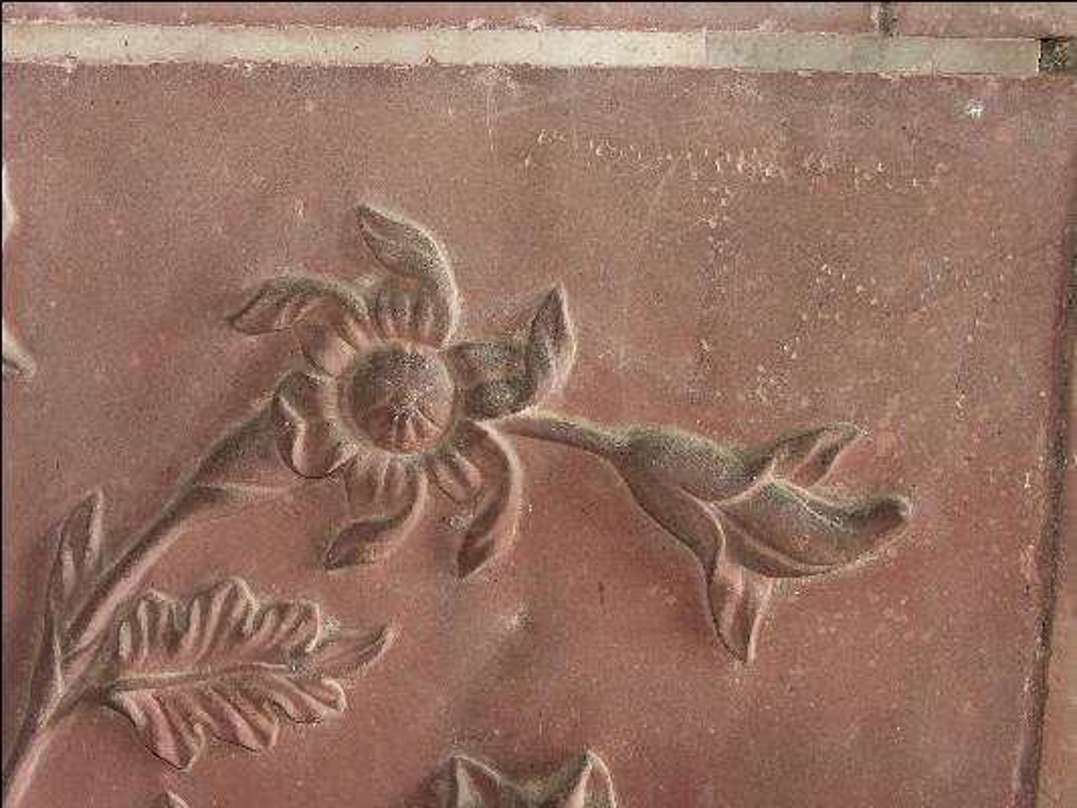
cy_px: 404
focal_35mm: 44
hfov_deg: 42.9
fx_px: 1369
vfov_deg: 32.9
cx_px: 538
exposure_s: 1/50
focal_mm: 11.46
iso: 200
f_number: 2.8
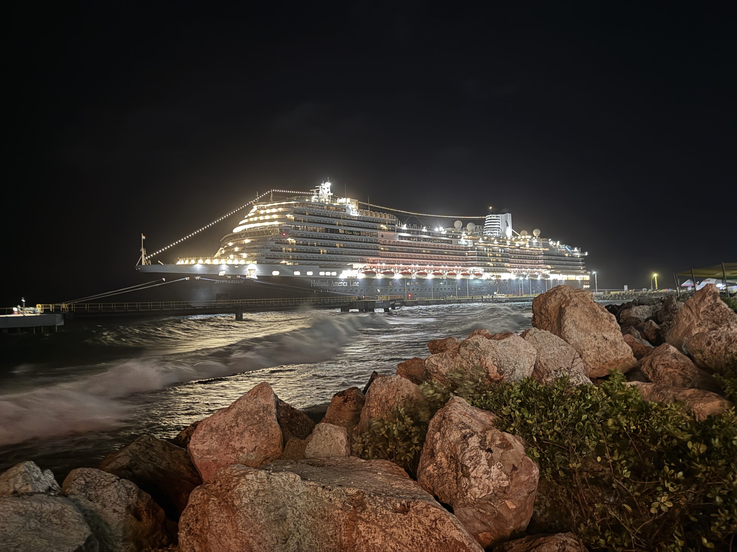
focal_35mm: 24
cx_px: 368
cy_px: 276
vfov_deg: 56.8
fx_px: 511
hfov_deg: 71.6
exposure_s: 1/12
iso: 1000
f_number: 1.78
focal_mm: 6.76
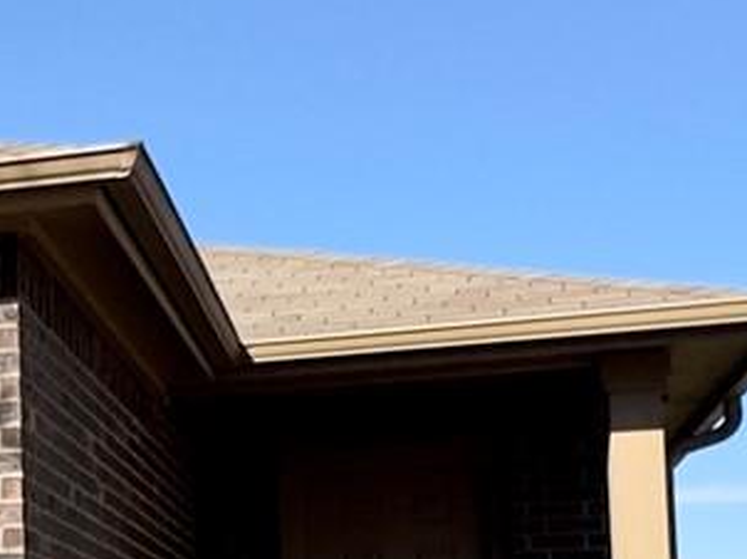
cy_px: 594
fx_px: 2048
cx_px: -458
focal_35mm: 95
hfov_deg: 17.9
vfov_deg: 15.2
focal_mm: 2.22
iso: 50
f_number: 2.2
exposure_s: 1/1536
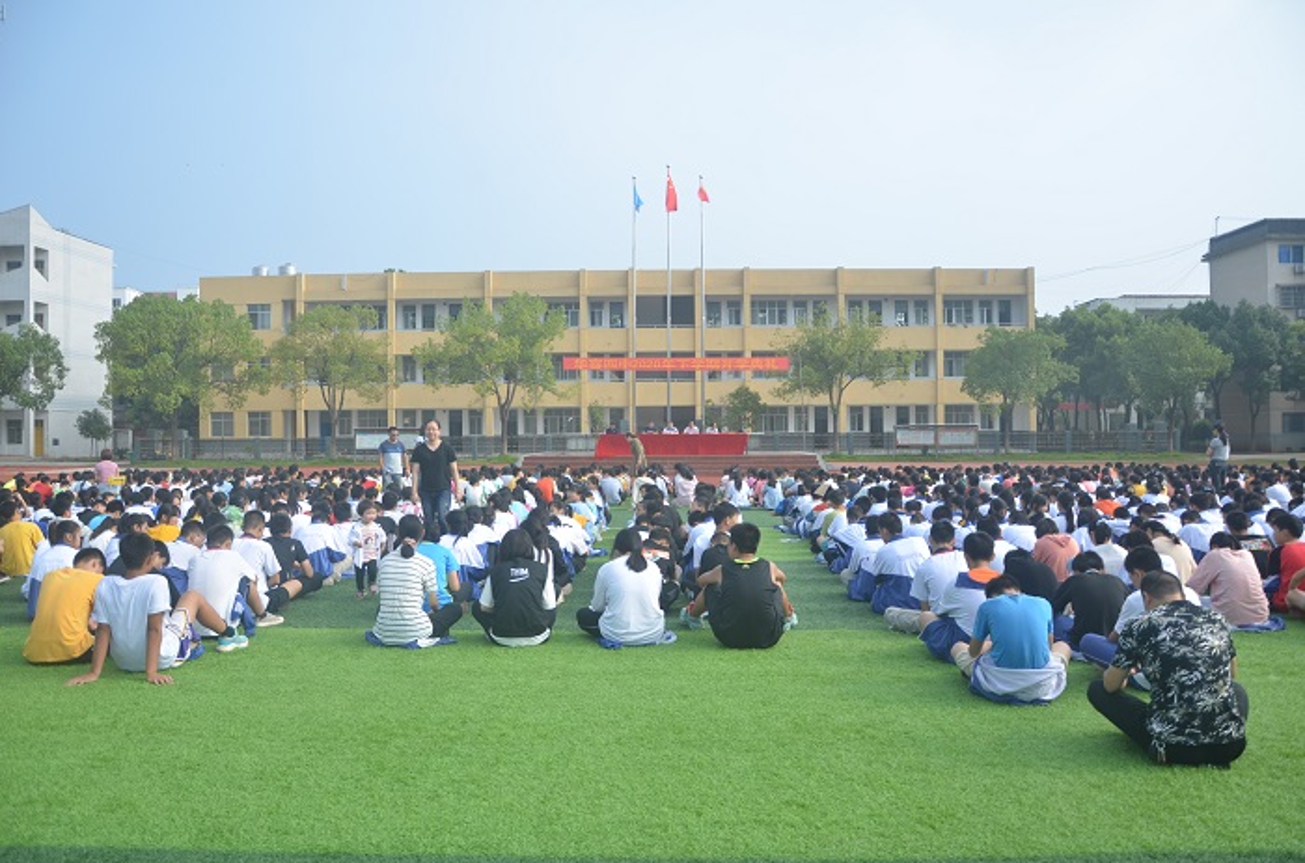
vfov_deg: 47.7
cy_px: 432
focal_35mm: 27
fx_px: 976
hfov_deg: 67.5
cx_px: 652
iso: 100
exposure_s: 1/500
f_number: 4.5
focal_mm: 18
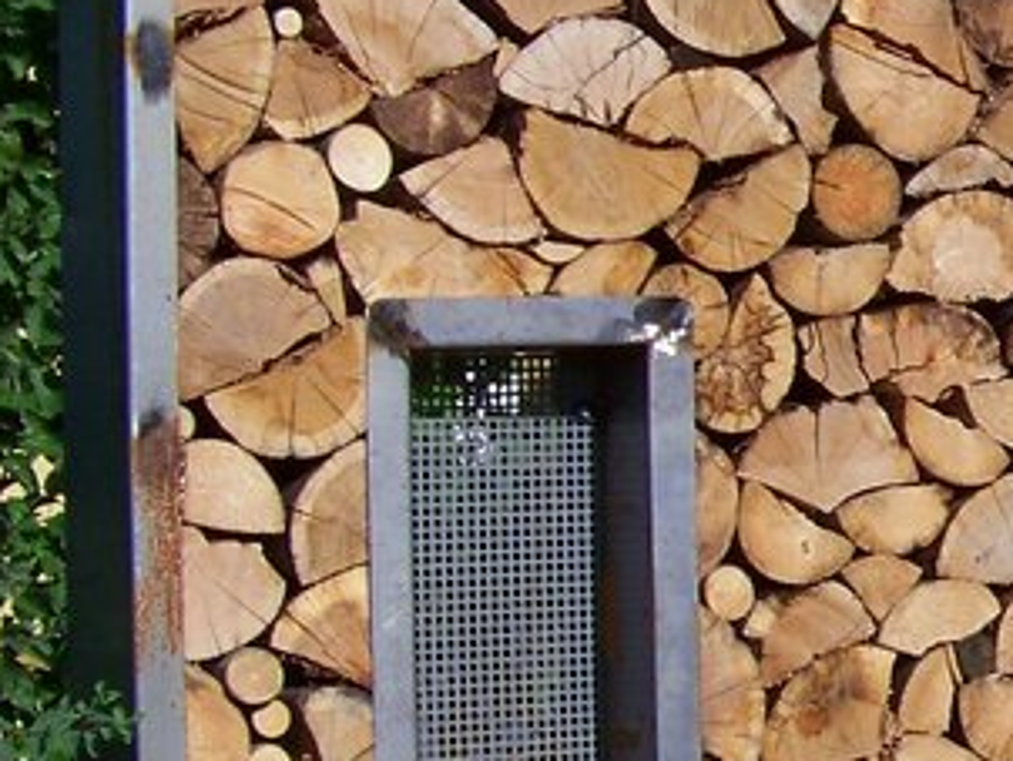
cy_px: 446
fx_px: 4188
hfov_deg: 13.1
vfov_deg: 10.4
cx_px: 1446
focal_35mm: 143
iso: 64
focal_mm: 5.85
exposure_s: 1/500
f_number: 4
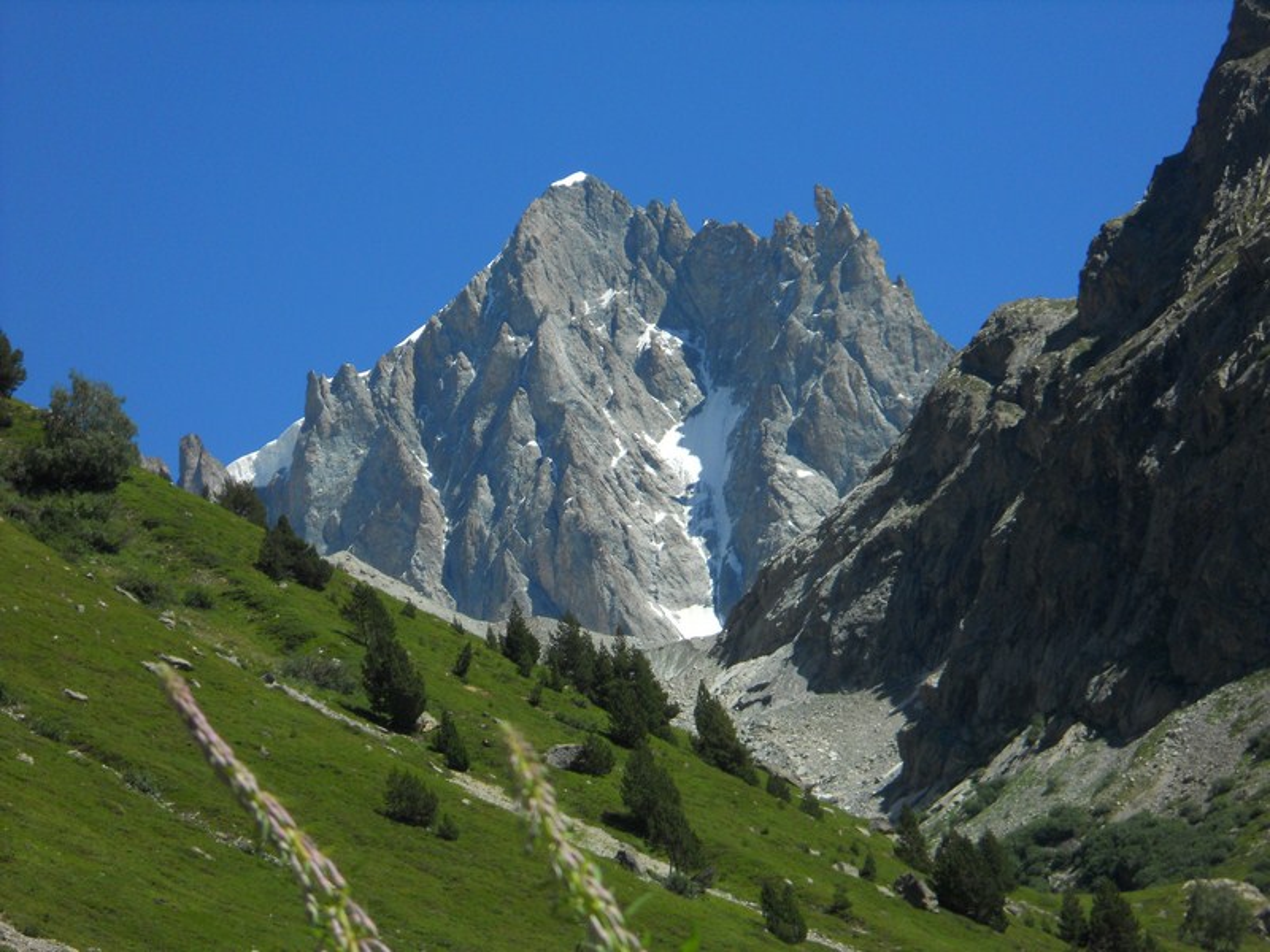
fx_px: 3962
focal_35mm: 108
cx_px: 635
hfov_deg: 18.2
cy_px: 476
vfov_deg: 13.7
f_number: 5.9
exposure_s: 1/320
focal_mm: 19.6
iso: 80
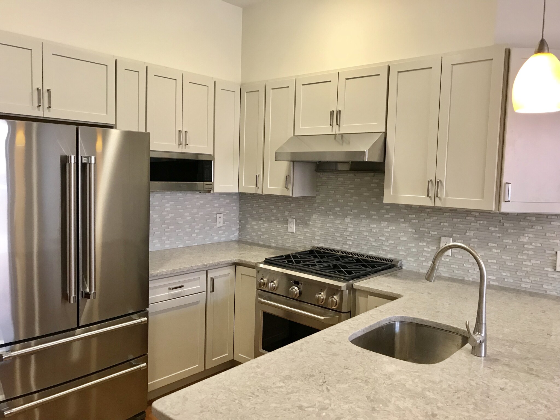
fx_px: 453
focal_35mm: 28
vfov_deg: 49.7
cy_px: 210
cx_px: 280
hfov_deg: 63.4
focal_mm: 3.99
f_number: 1.8
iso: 40
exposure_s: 1/30
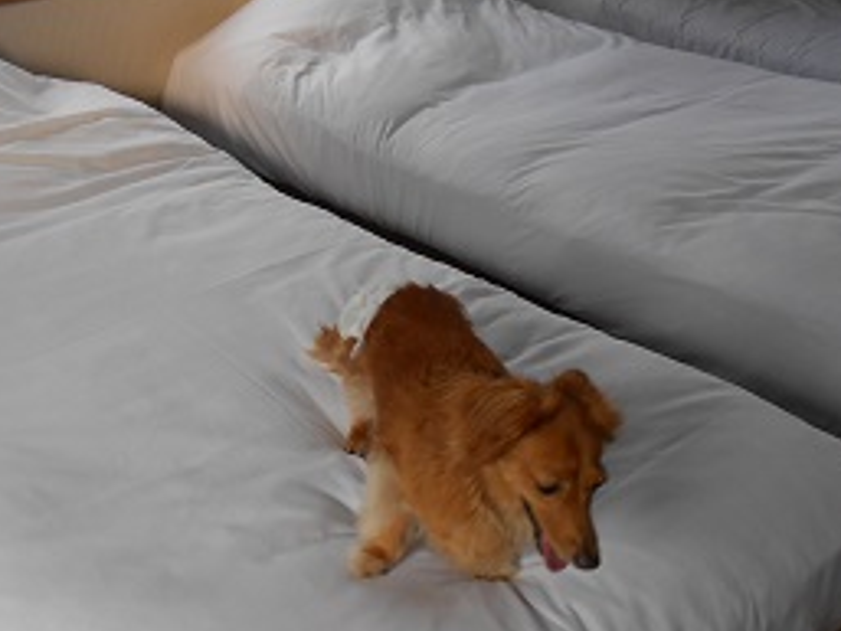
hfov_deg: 43.3
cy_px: 281
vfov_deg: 34.3
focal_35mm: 42
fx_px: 1021
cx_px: 208
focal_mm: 4.6
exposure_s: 1/40
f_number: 3.5
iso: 80
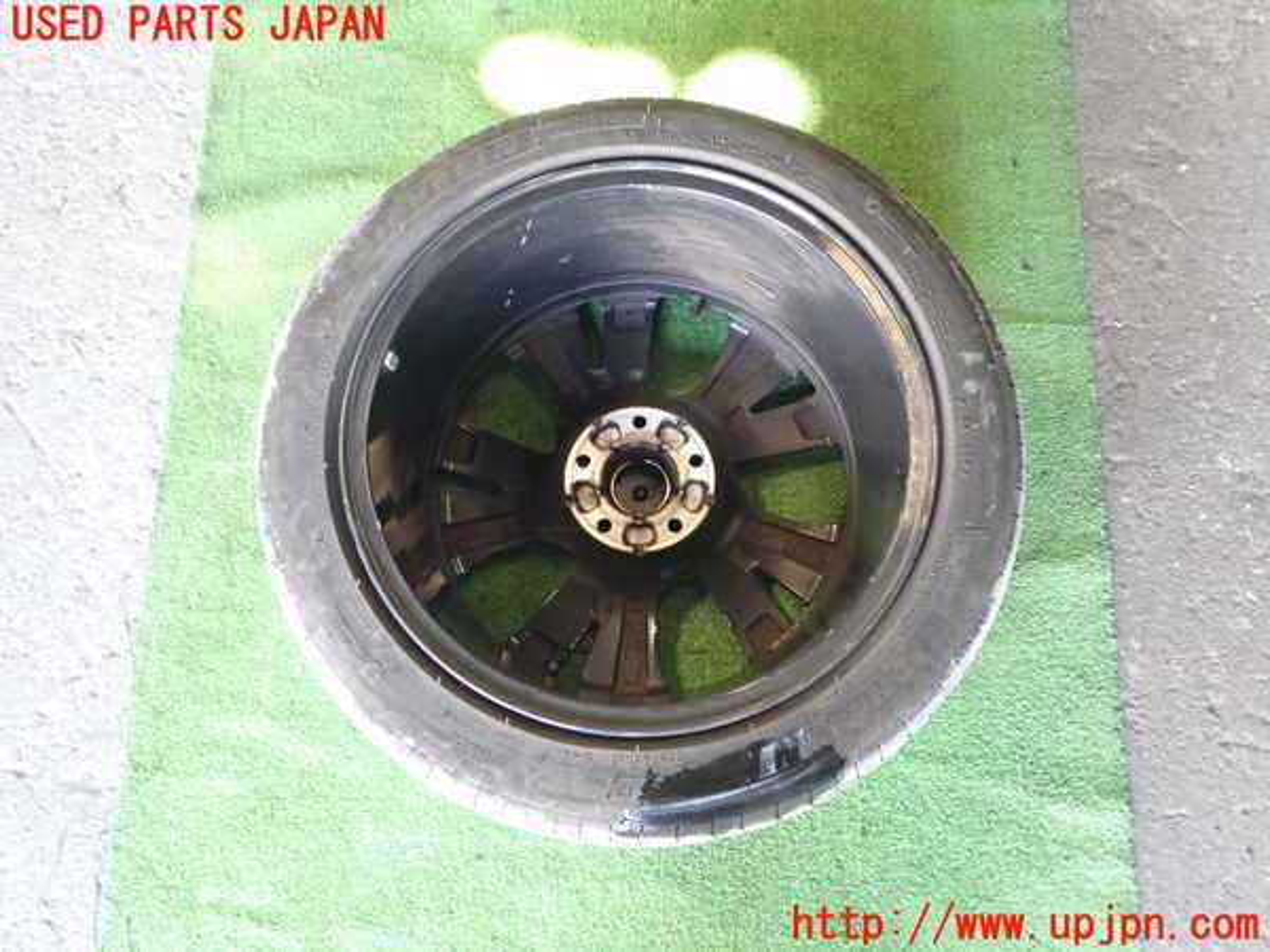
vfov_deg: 44.2
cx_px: 635
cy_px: 476
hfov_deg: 56.8
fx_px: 1174
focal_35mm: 32
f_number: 2.4
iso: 500
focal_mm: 5.79
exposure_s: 1/30
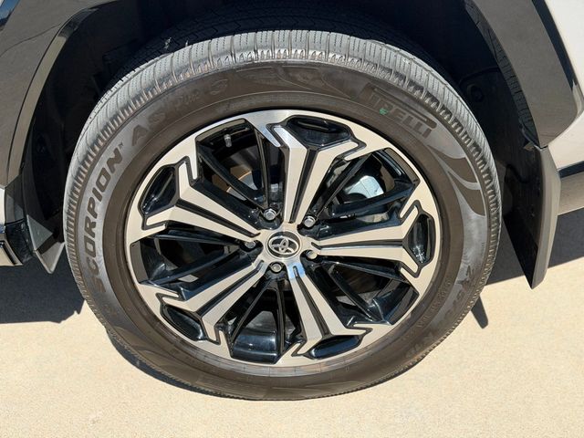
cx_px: 292
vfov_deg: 30.3
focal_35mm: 48
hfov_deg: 39.7
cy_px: 219
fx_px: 810
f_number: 1.78
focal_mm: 6.76
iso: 80
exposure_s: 1/2865
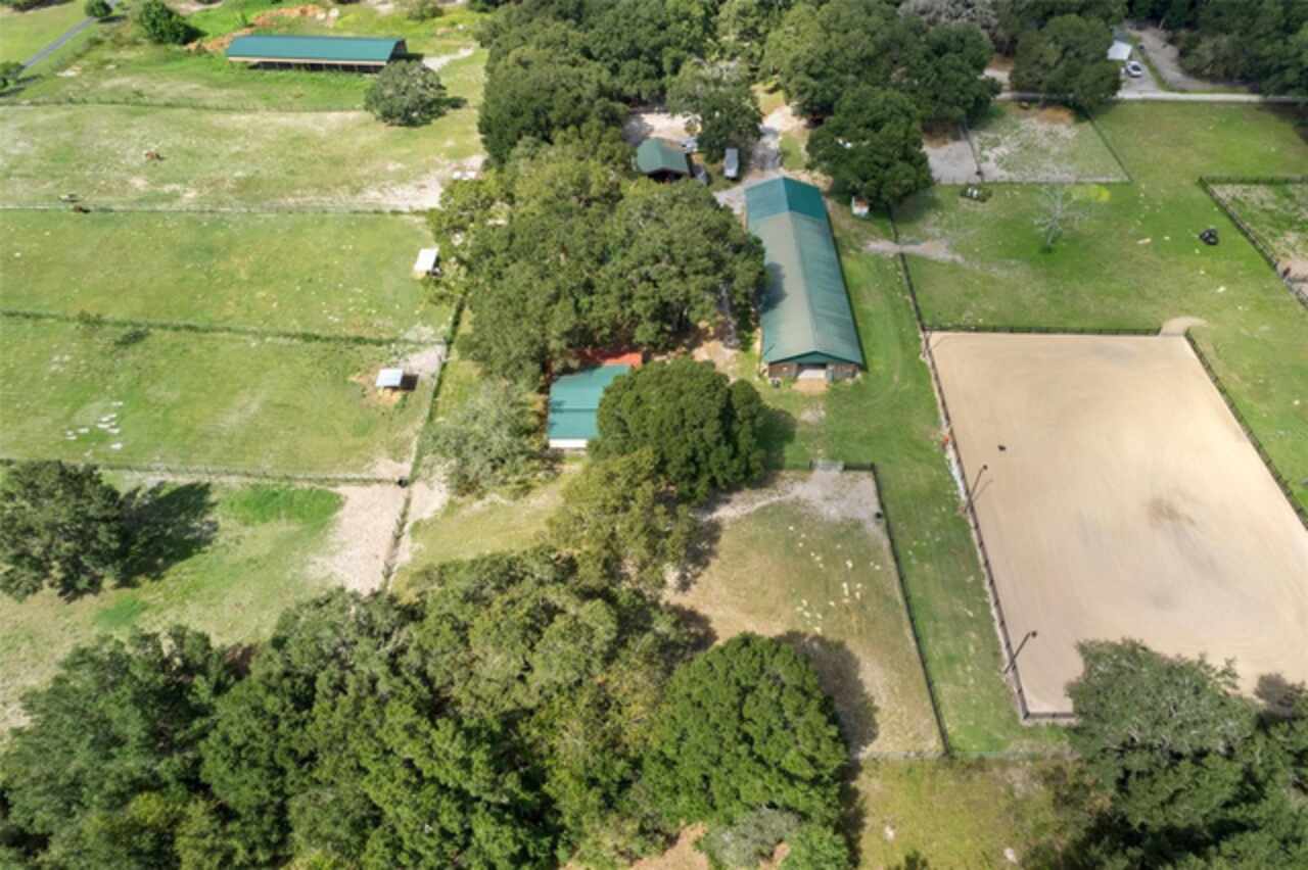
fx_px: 799
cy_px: 435
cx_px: 654
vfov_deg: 57.2
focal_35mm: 22
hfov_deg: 78.6
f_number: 2.8
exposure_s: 1/800
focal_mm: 8.38
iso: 110
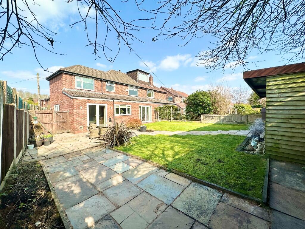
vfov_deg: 85.7
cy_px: 114
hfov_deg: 102.1
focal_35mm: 14
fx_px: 123
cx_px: 152
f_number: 2.2
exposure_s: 1/1595
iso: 50
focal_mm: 2.22
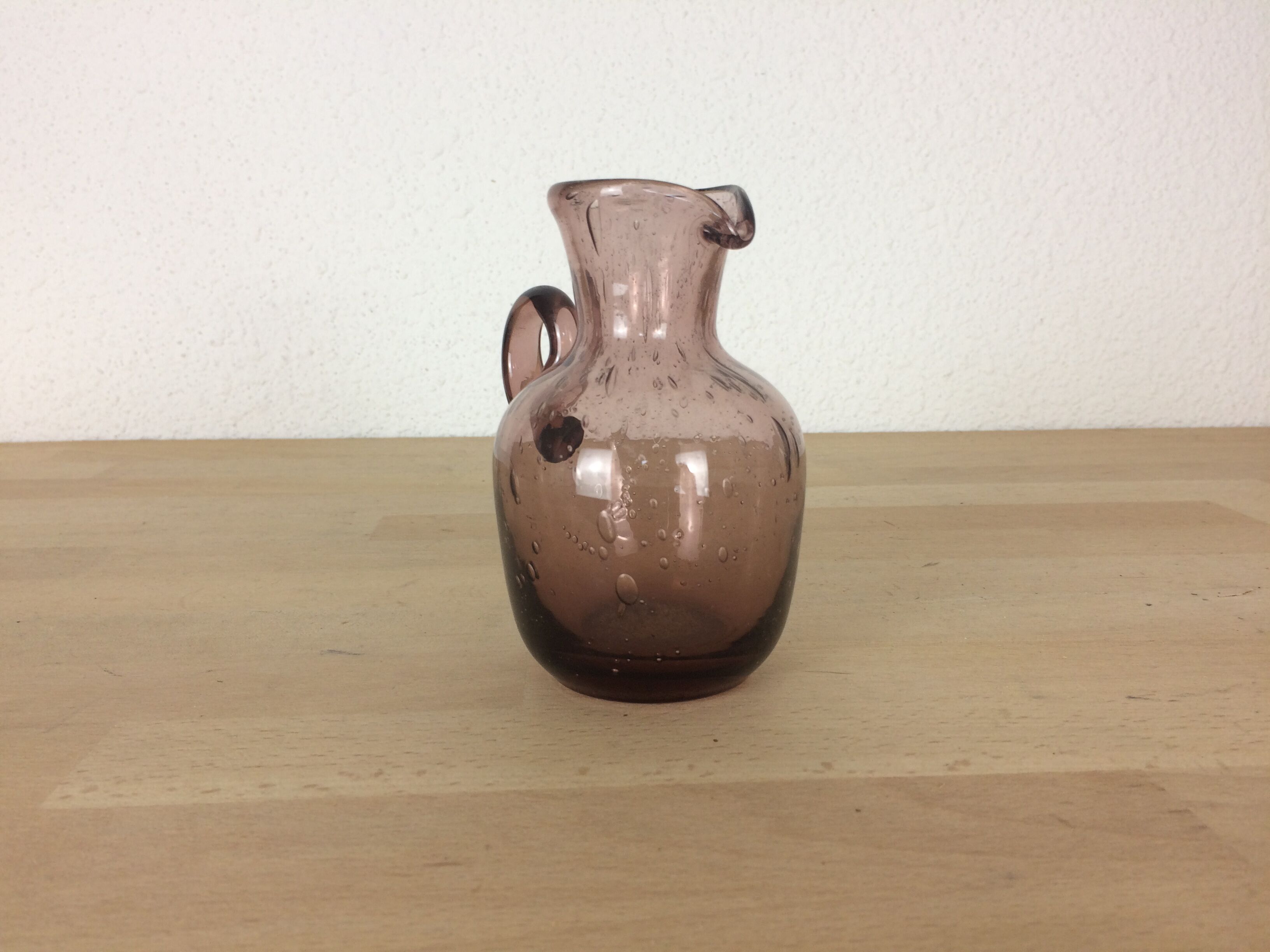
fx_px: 1064
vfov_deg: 48.2
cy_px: 476
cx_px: 635
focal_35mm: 29
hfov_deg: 61.7
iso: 40
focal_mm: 4.15
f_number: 2.2
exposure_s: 1/50
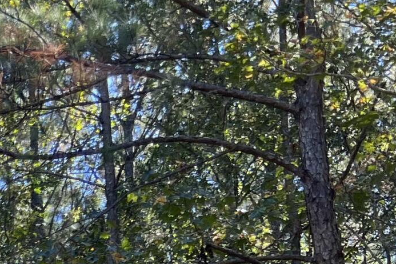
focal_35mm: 117
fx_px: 1287
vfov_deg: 10.9
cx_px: -380
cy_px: 478
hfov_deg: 14.6
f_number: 1.5
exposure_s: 1/293
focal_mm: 5.7
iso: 40
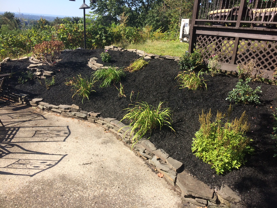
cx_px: 138
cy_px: 104
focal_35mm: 29
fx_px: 232
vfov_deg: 48.2
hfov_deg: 61.7
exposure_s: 1/1140
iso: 32
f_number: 2.2
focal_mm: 4.15
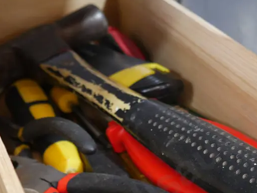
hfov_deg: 25.1
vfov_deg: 19.2
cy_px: 154
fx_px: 565
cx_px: 211
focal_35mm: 76
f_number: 4.1
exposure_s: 1/60
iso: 1600
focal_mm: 19
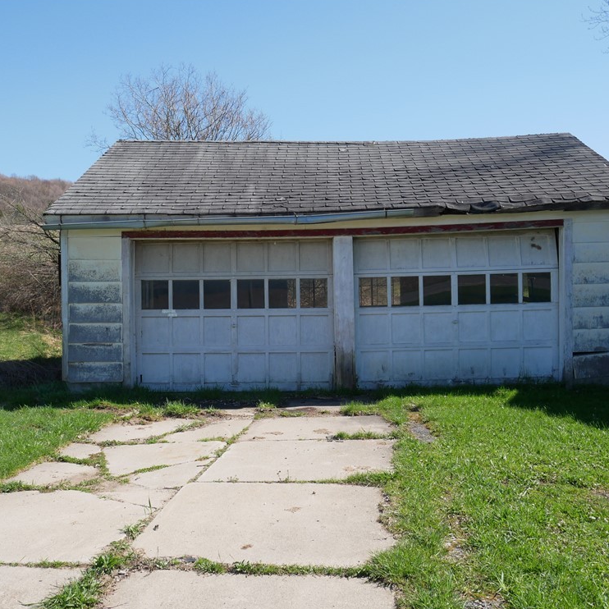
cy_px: 305
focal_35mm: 39
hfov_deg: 42.8
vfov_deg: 42.8
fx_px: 776
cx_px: 287
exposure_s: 1/320
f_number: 7.1
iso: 200
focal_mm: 16
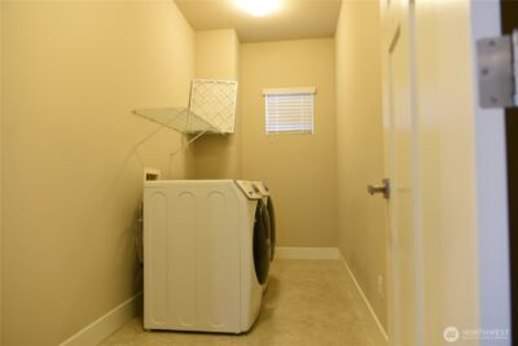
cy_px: 173
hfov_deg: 73.7
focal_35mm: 24
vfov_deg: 53.2
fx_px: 345
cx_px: 259
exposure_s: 1/3
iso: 100
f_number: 5
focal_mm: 24
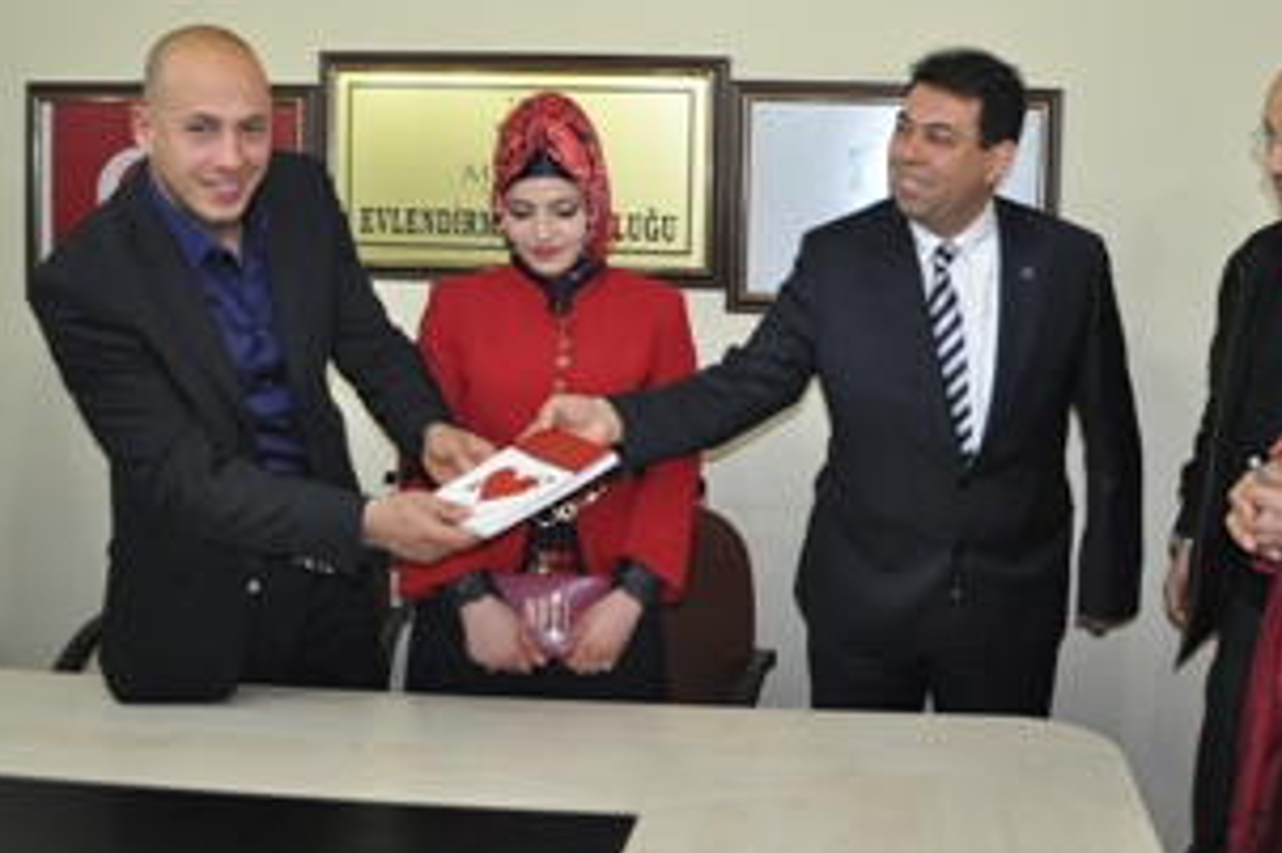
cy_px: 255
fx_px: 1424
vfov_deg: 32.9
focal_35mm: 40
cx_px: 781
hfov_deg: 48.1
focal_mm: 18
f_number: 3.5
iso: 800
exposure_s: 1/60
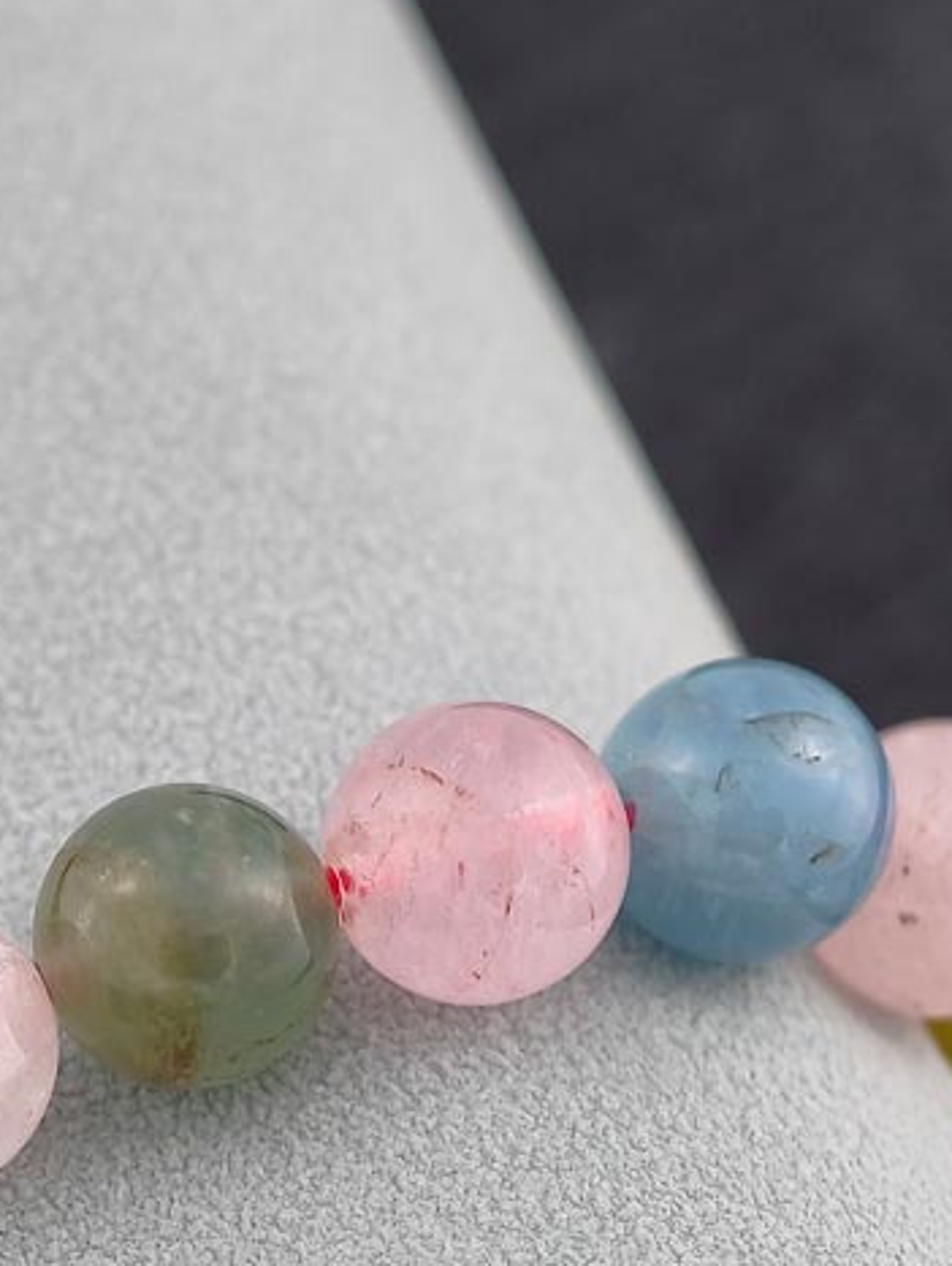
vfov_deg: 9.4
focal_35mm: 210
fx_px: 7690
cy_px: 1050
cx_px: 30
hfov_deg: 7.1
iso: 125
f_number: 2.67
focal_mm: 22.48
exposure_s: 1/160
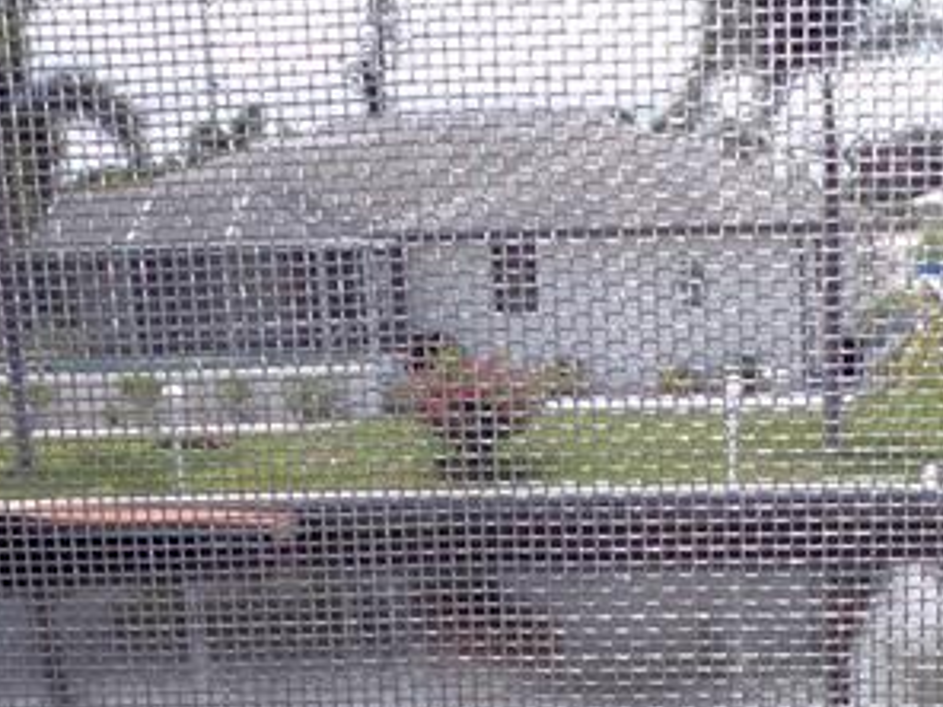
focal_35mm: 83
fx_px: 2261
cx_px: 816
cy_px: 806
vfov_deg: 17.1
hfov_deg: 23.1
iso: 80
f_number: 5.8
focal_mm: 4.3
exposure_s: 1/210
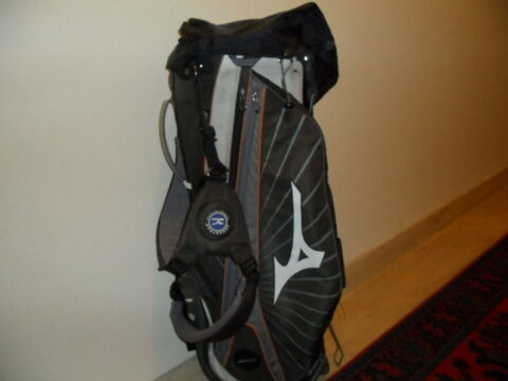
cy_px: 190
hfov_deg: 65.3
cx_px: 254
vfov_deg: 51.4
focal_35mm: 27
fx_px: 396
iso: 400
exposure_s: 1/45
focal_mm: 4.9
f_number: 3.5
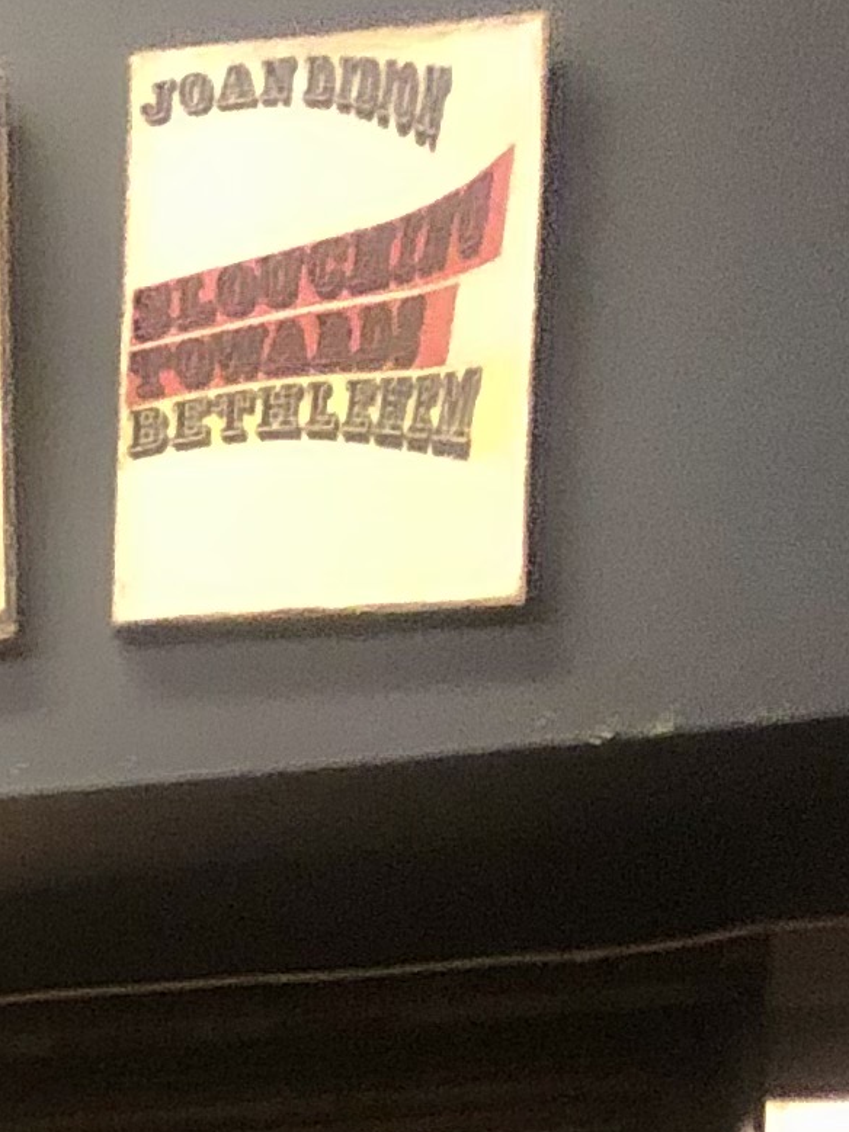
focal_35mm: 145
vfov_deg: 12.2
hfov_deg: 9.2
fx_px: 4743
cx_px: -1176
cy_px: 2196
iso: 100
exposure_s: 1/4
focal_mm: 3.99
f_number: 1.8
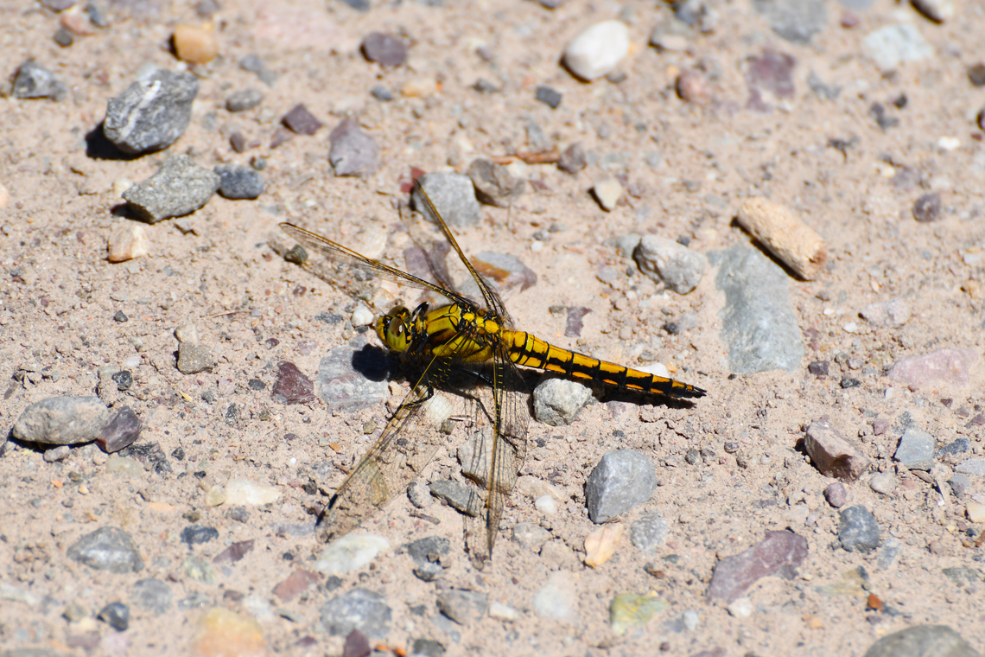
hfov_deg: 4.6
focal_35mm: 450
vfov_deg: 3.1
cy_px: 328
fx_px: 12312
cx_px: 492
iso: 400
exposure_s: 1/2000
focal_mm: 300
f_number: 8
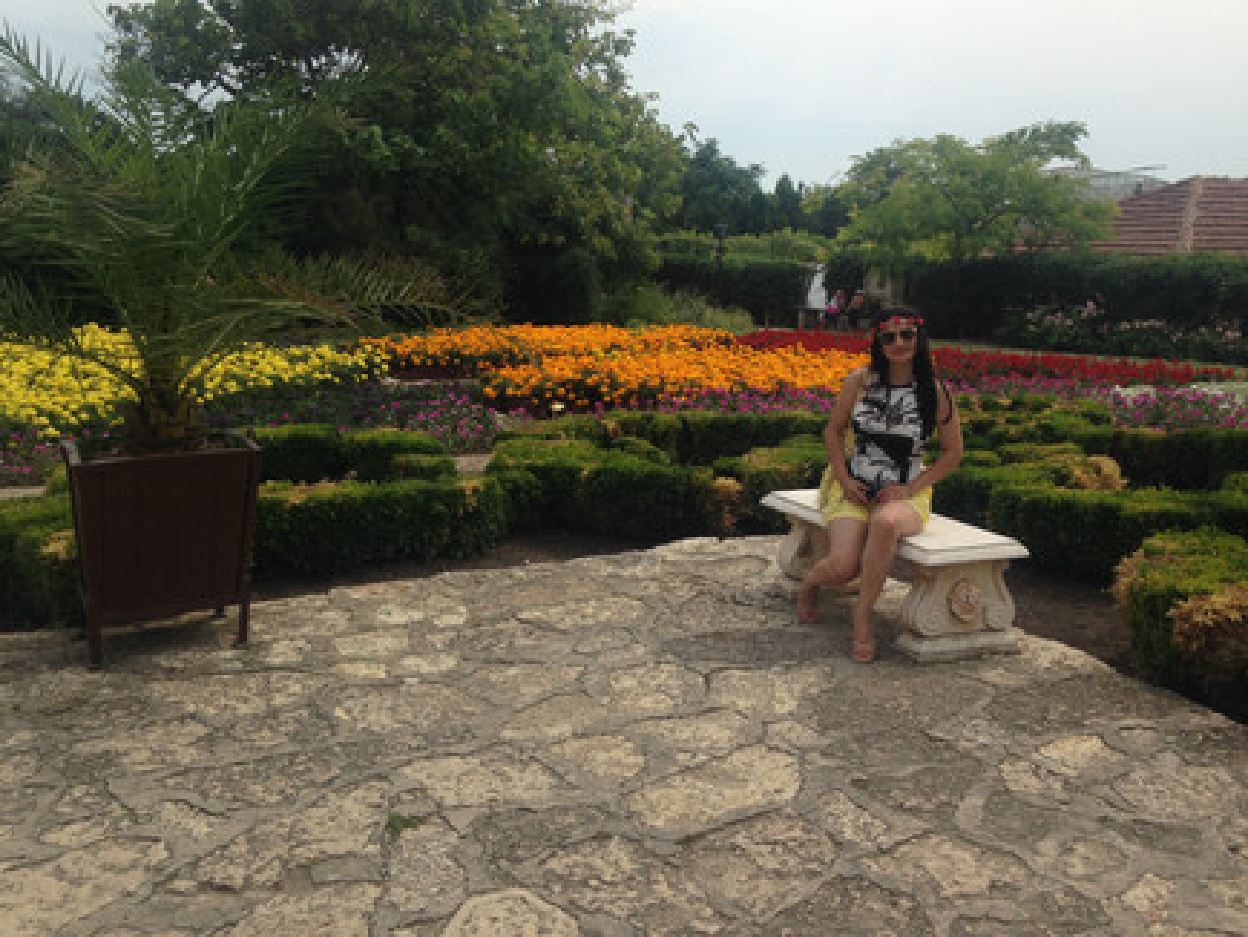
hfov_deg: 48.8
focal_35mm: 38
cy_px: 441
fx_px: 1371
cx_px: 707
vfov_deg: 37.7
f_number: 2.4
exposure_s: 1/1869
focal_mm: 4.12
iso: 50
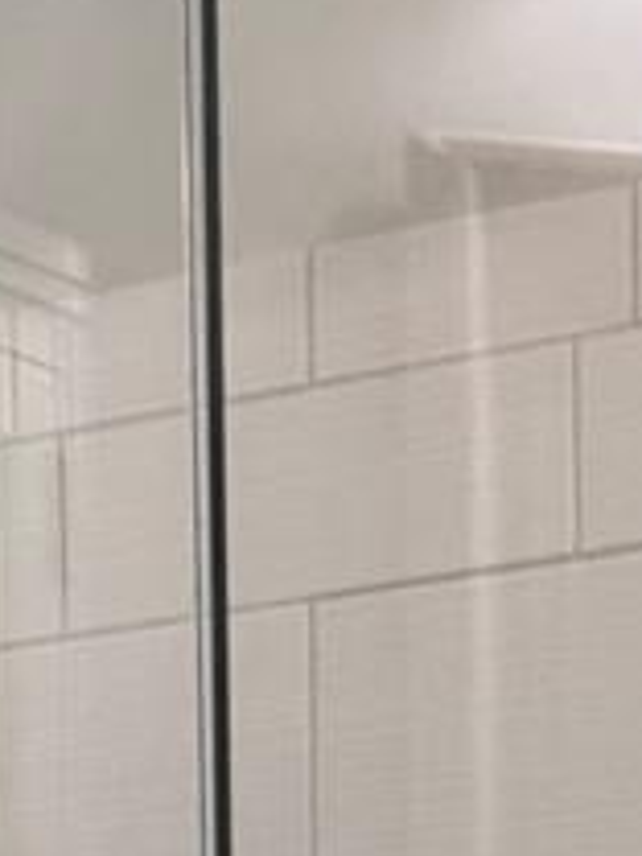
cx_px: 440
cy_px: 1617
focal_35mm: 177
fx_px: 4377
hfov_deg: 8.4
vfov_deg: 10.4
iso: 100
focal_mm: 6.76
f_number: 1.78
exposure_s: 1/60
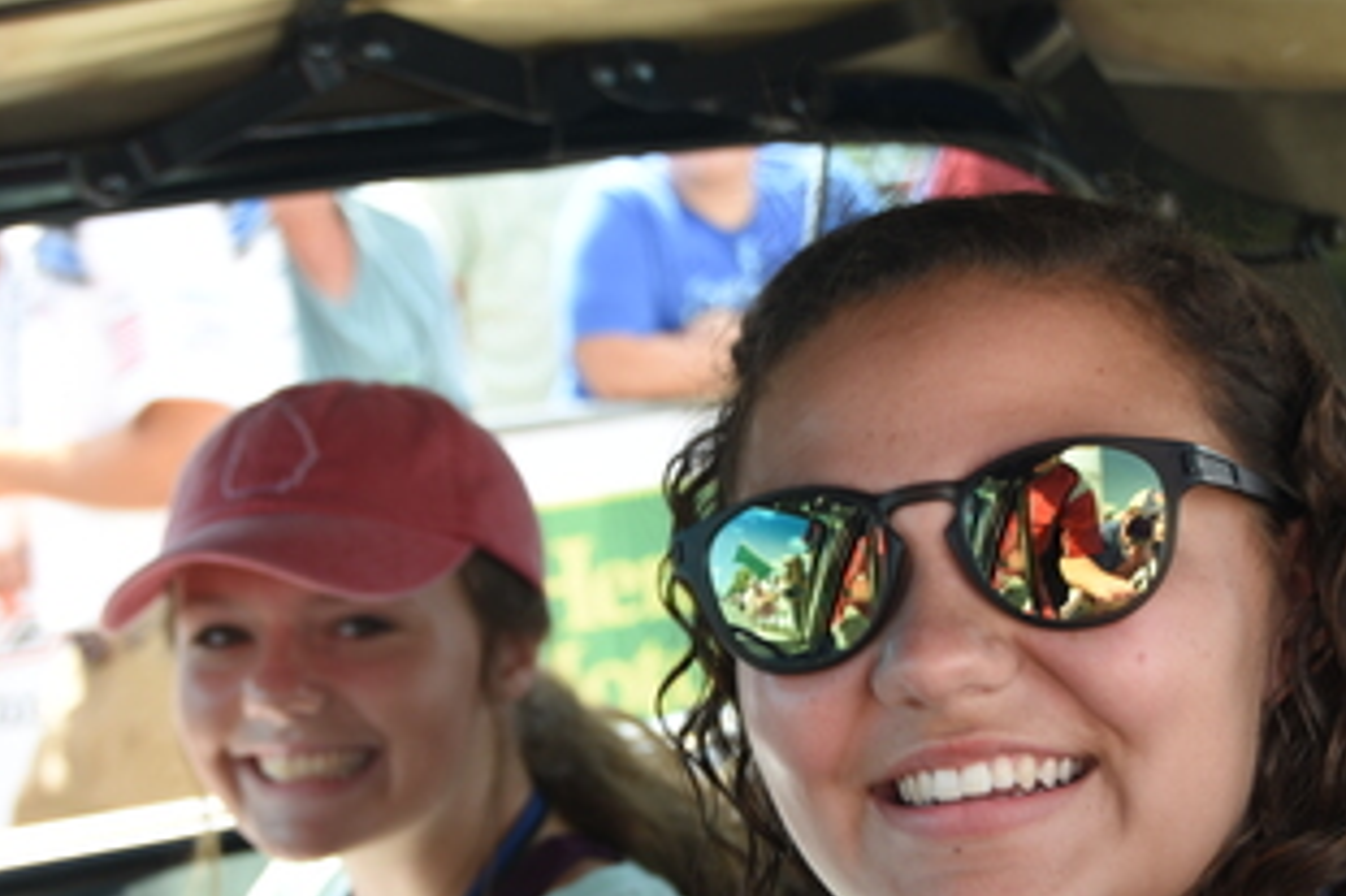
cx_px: 792
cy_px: 576
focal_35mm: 81
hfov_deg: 25.0
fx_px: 3027
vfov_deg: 16.8
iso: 100
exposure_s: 1/60
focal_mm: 28
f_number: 4
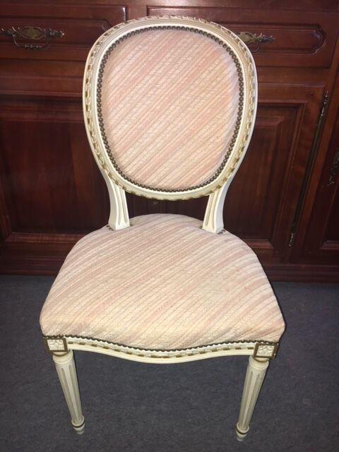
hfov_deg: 48.2
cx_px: 170
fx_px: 379
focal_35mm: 29
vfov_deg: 61.7
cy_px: 226
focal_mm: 4.15
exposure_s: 1/17
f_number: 2.2
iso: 80
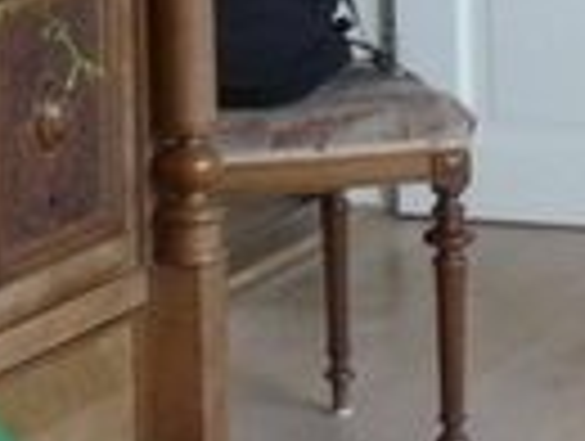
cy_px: -454
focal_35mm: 283
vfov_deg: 5.2
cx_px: 230
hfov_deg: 7.0
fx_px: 4791
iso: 100
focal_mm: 6
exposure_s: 1/10
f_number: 6.3
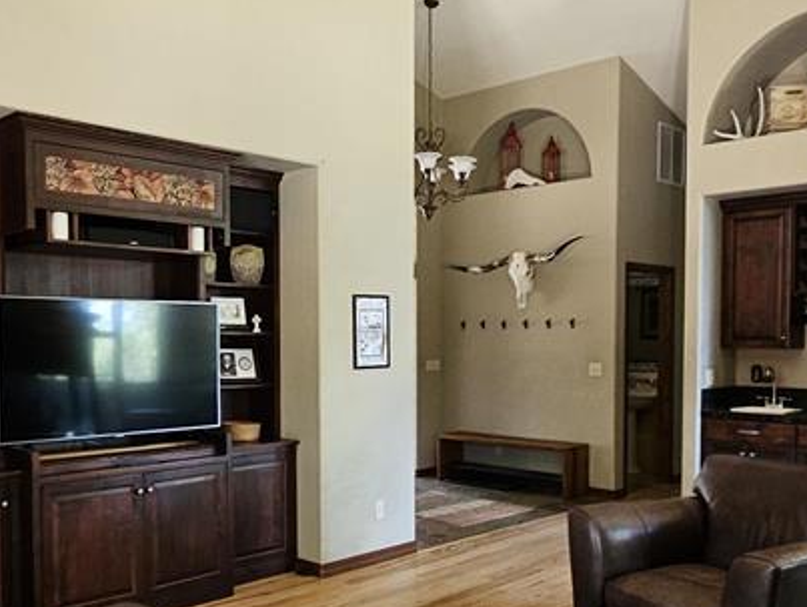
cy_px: 377
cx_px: 380
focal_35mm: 33
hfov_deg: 55.3
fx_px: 770
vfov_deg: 42.7
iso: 320
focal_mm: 2.2
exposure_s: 1/30
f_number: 2.2
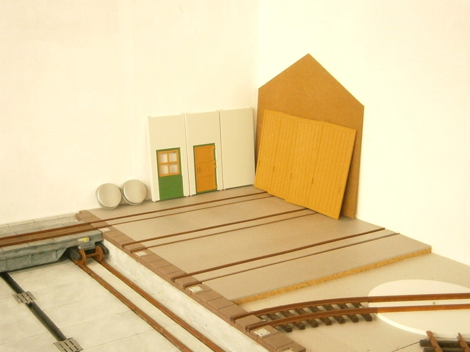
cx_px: 235
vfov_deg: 30.9
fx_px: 638
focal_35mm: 47
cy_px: 176
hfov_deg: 40.4
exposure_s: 1/20
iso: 800
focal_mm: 8.3
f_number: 3.4
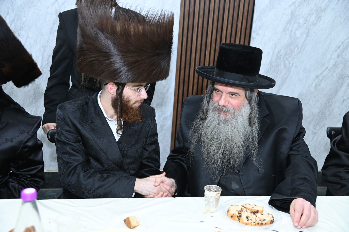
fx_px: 388
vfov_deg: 33.4
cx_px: 174
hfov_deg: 48.5
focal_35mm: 40
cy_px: 116
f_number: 4
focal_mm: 40
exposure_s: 1/100
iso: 1600
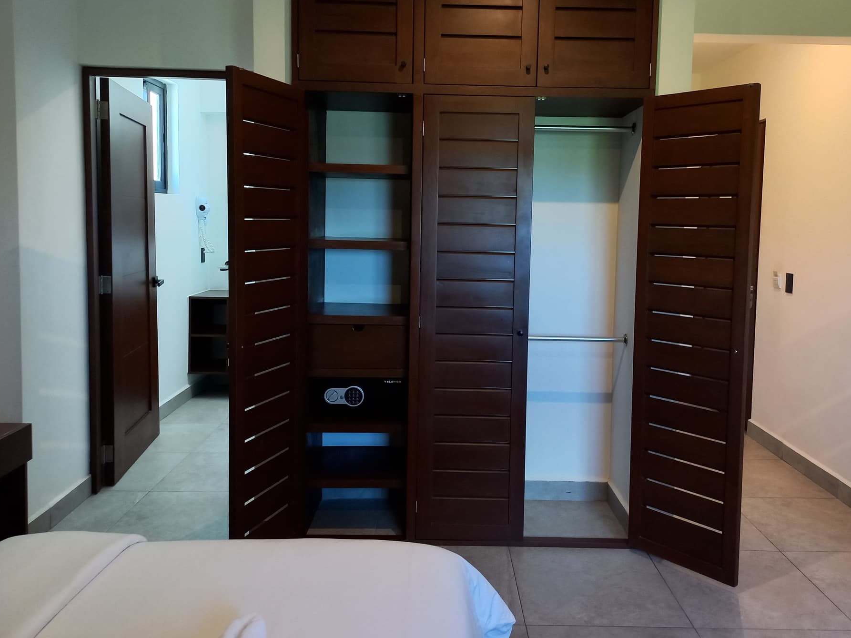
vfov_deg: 49.7
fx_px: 688
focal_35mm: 28
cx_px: 446
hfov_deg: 63.4
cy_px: 286
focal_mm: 4.65
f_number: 1.8
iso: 400
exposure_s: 1/25
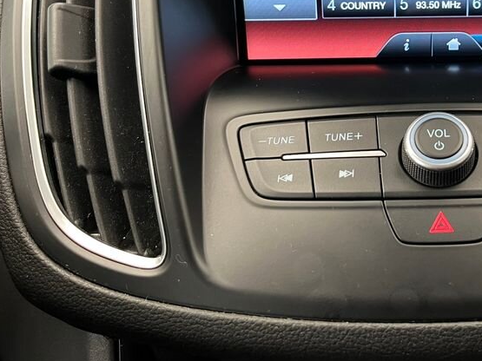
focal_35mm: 48
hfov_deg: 37.4
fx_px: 668
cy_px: 32
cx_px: 423
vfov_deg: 29.0
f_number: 1.6
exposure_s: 1/50
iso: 160
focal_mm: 5.1
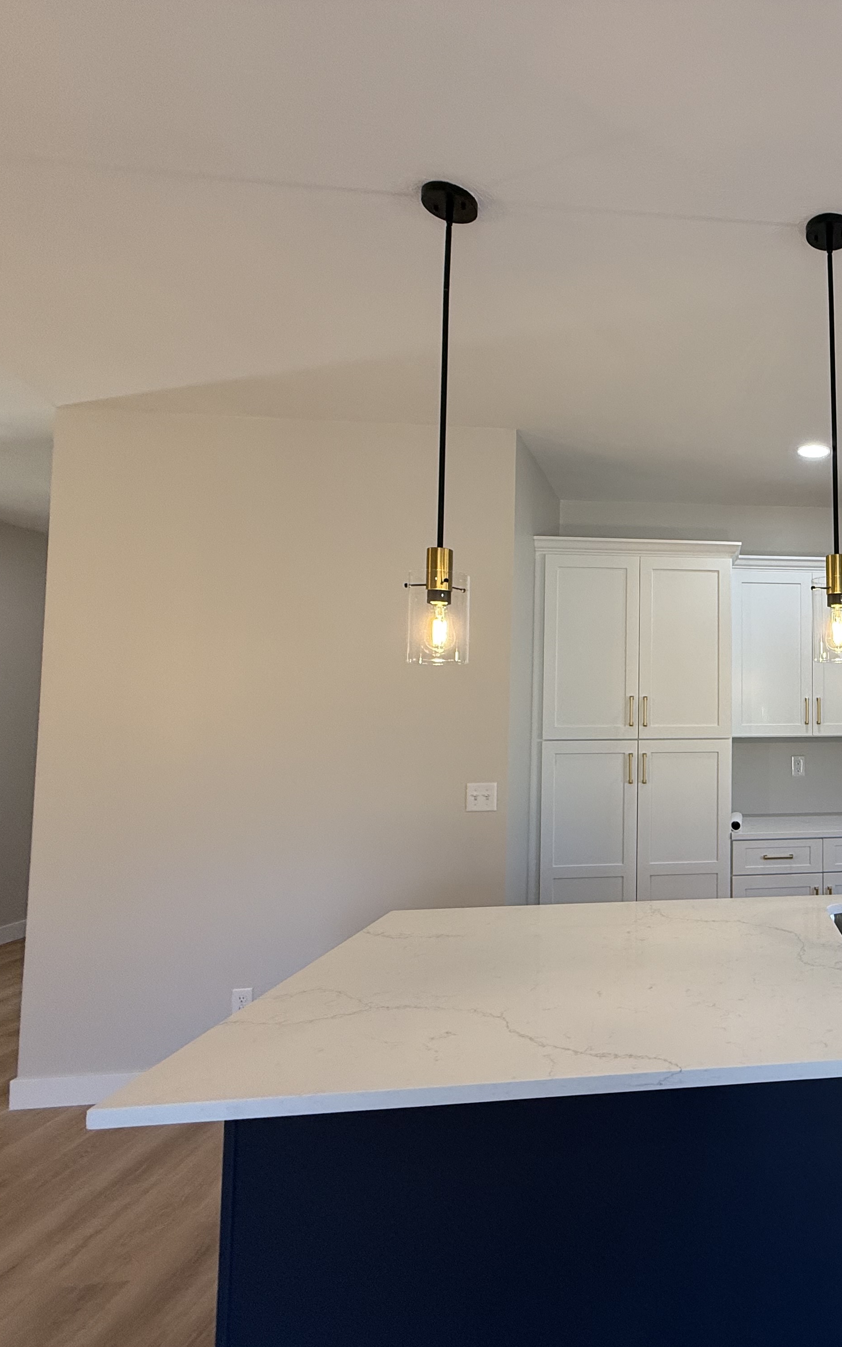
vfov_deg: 85.1
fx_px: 734
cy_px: 671
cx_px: 808
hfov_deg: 50.4
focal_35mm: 20
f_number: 2.2
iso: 125
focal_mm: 2.22
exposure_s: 1/120
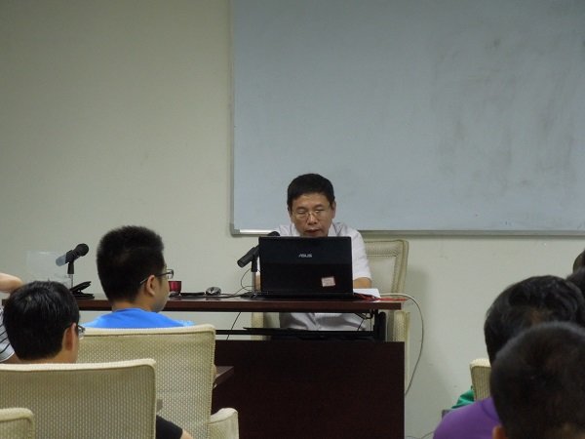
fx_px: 3228
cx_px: 292
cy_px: 220
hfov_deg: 10.4
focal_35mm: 191
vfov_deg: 7.8
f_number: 5
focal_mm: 34.4
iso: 640
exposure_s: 1/25
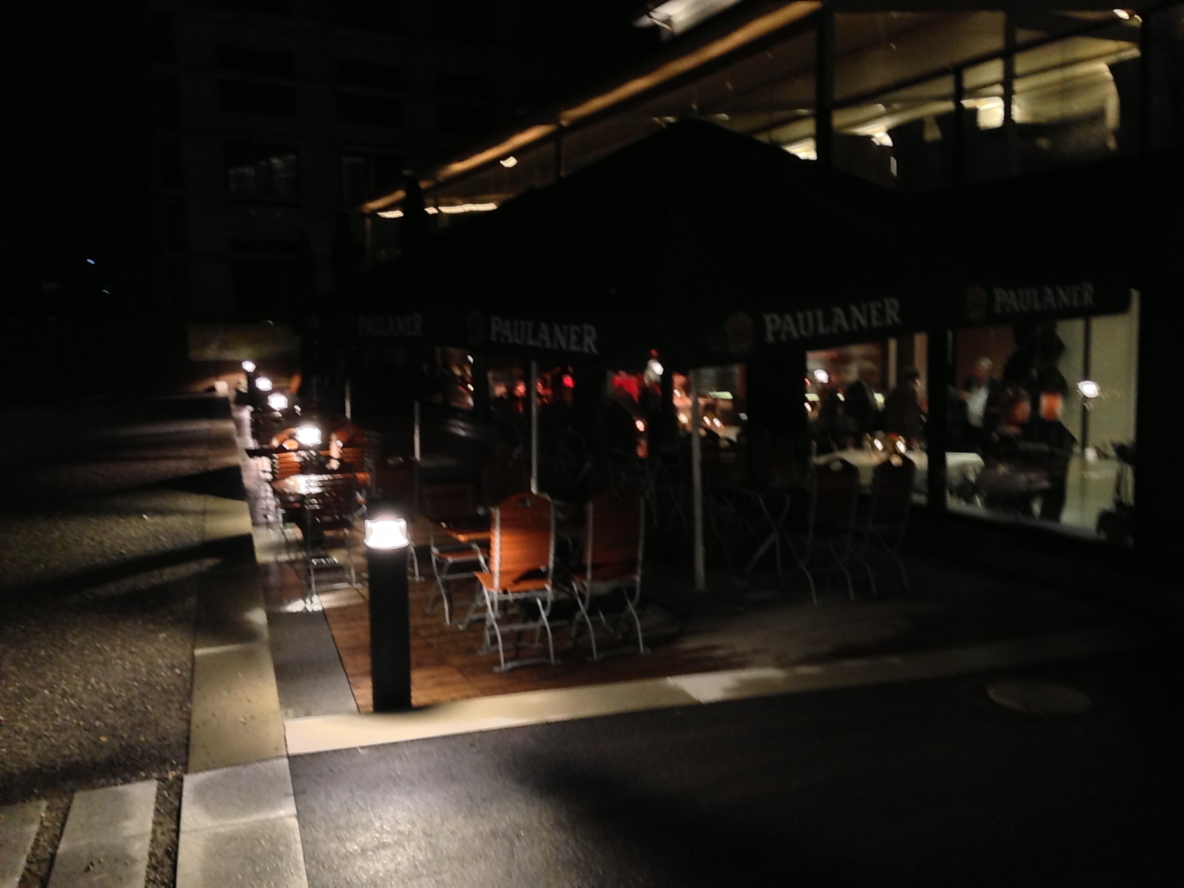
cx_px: 592
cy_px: 444
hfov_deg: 55.4
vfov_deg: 42.9
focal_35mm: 33
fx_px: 1129
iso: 500
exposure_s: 1/20
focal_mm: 4.13
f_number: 2.4
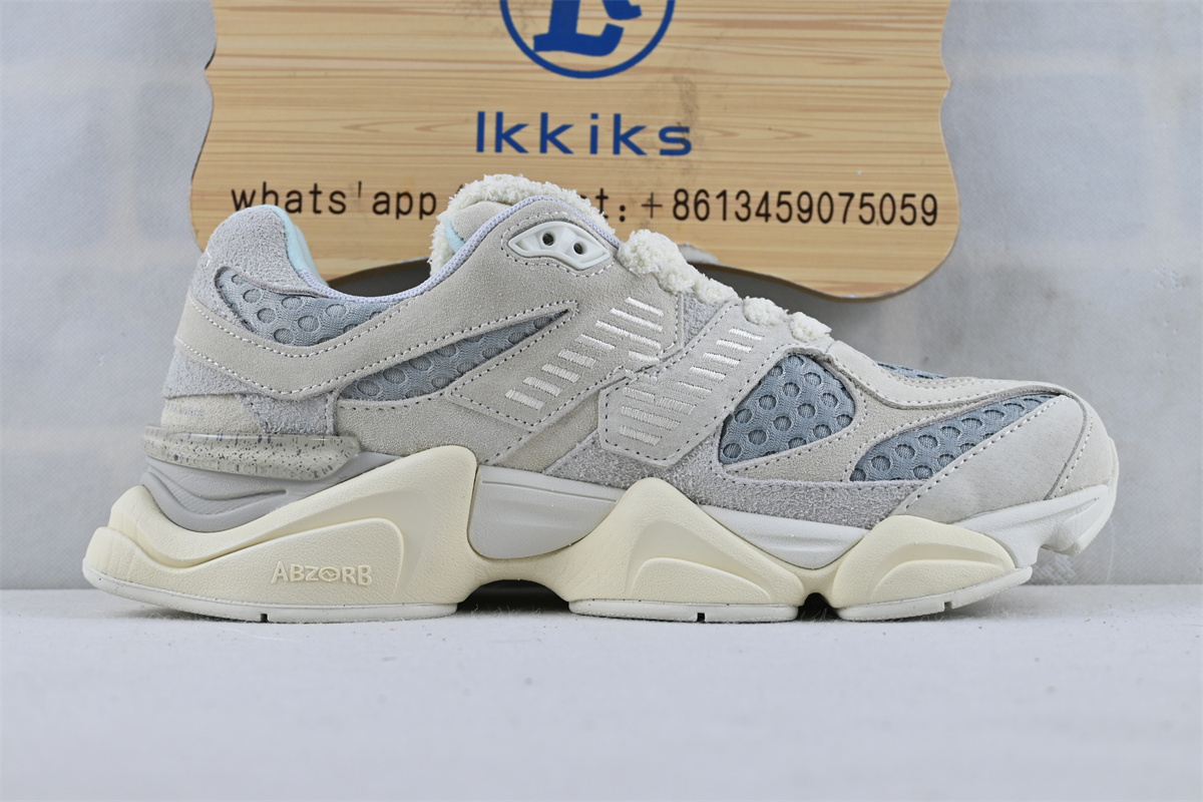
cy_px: 401
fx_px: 1529
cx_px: 602
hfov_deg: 43.0
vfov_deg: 29.4
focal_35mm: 46
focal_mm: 30.5
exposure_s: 1/60
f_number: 4.8
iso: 100
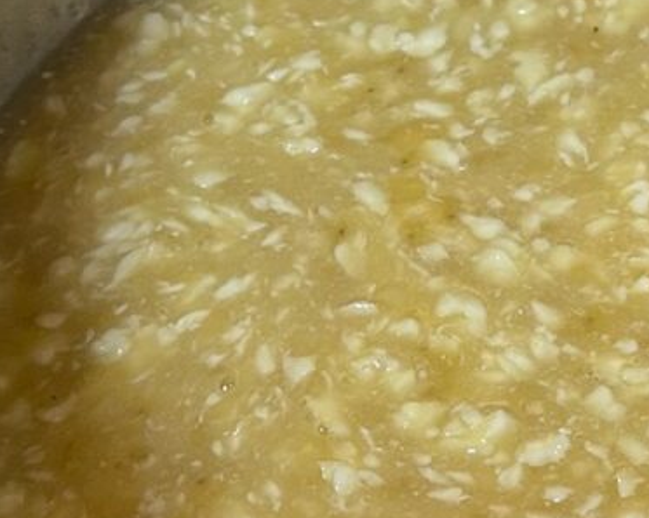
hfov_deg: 19.3
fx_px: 1881
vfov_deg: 15.7
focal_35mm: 98
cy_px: 183
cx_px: 571
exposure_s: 1/60
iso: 320
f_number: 1.5
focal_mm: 5.7
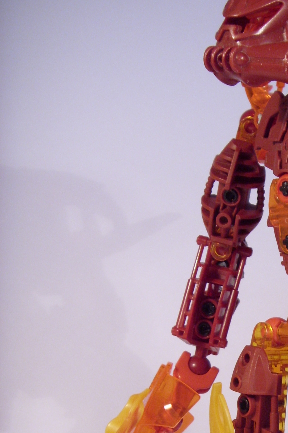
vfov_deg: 29.4
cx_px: 325
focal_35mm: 65
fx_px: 780
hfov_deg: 19.9
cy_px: 405
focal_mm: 6.3
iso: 100
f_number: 3.5
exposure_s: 1/15
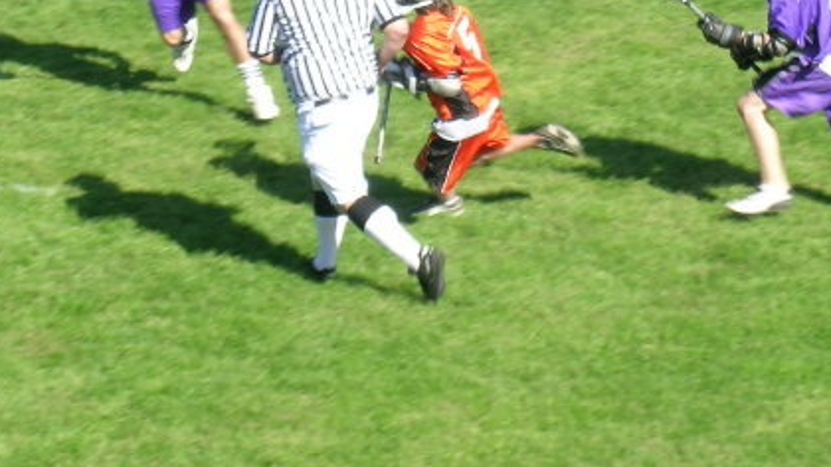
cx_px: 590
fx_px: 5309
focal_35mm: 241
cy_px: 2
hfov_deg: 8.9
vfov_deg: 5.0
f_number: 7.3
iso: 50
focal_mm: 24
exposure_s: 1/116
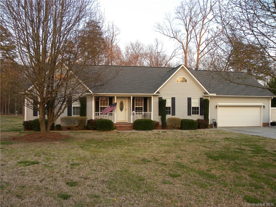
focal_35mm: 29
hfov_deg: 61.7
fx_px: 231
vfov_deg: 48.2
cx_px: 138
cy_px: 104
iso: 91
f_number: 2.8
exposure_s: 1/79.6
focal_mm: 5.2
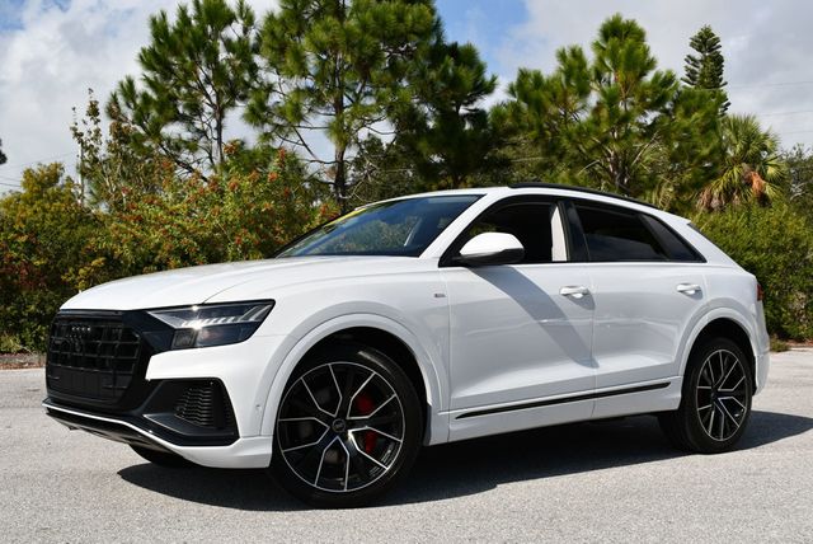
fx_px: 1040
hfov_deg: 42.7
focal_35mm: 46
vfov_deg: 29.3
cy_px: 272
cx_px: 406
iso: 100
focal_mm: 23
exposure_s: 1/320
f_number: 9
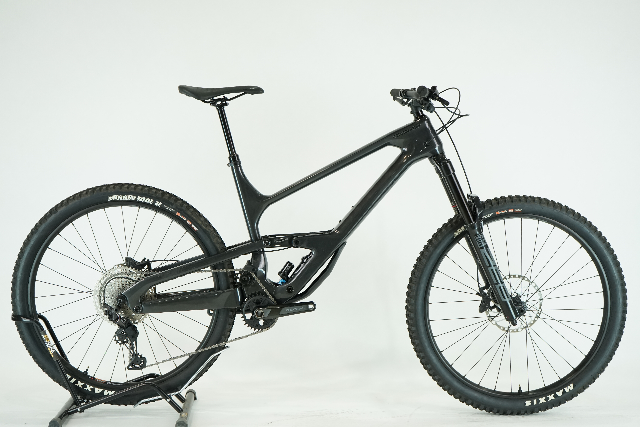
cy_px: 214
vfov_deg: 24.6
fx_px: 978
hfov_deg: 36.2
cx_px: 320
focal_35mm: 55
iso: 1600
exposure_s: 1/200
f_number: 5.6
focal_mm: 55
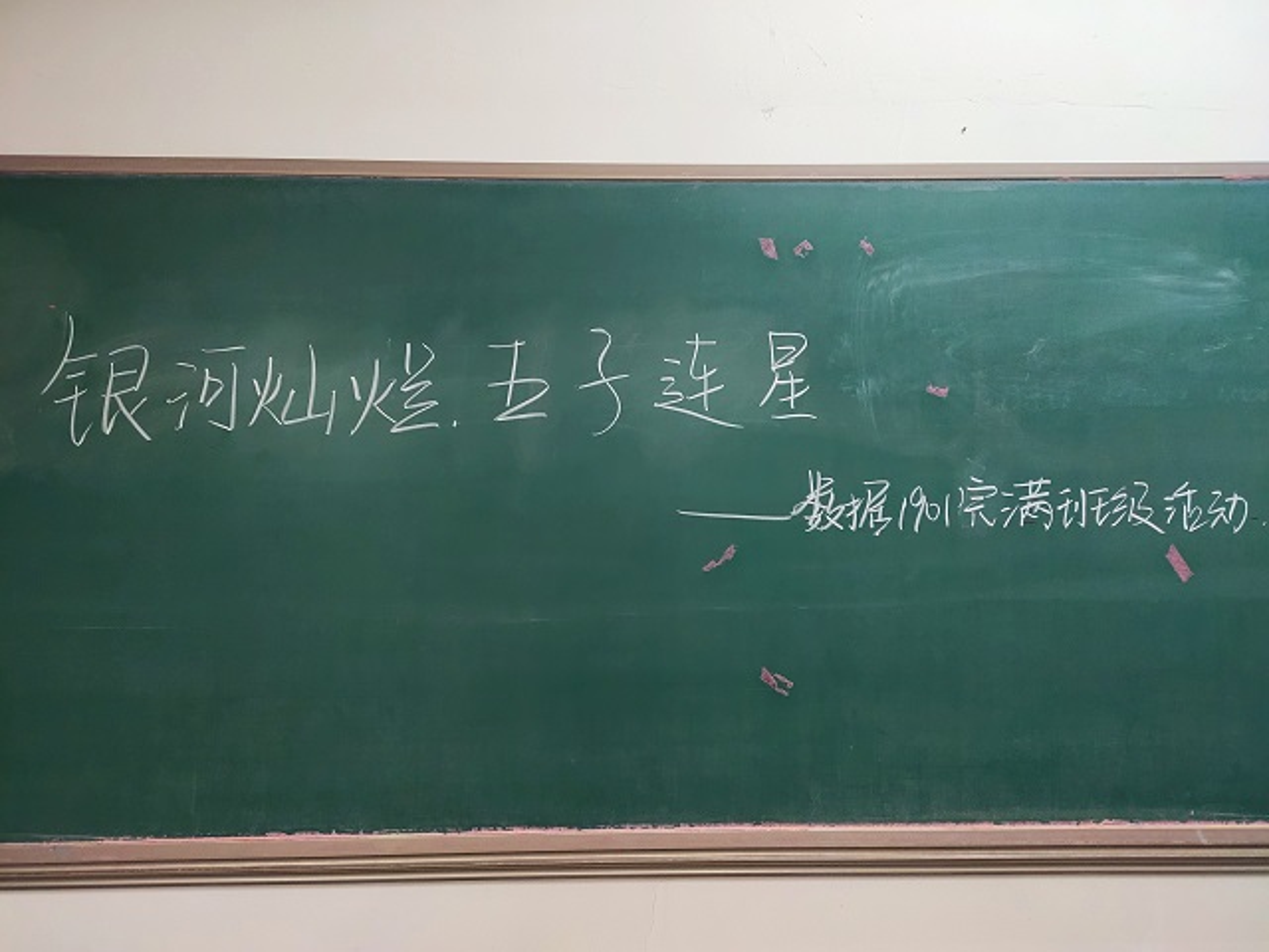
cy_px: 476
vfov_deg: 58.9
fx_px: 843
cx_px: 634
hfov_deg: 73.9
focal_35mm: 23
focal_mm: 4.76
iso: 1266
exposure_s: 1/50
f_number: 1.79
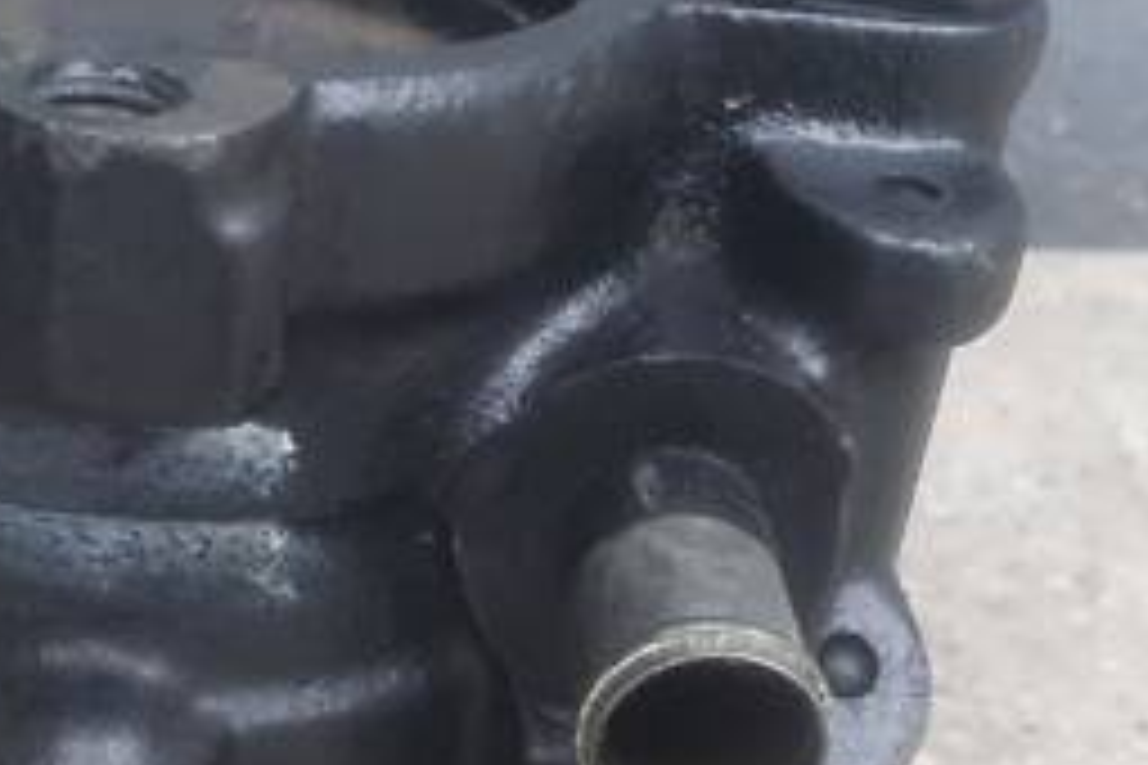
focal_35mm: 68
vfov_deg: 19.5
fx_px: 2168
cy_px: 747
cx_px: 216
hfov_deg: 28.9
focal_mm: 4.32
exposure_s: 1/120
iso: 80
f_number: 2.4
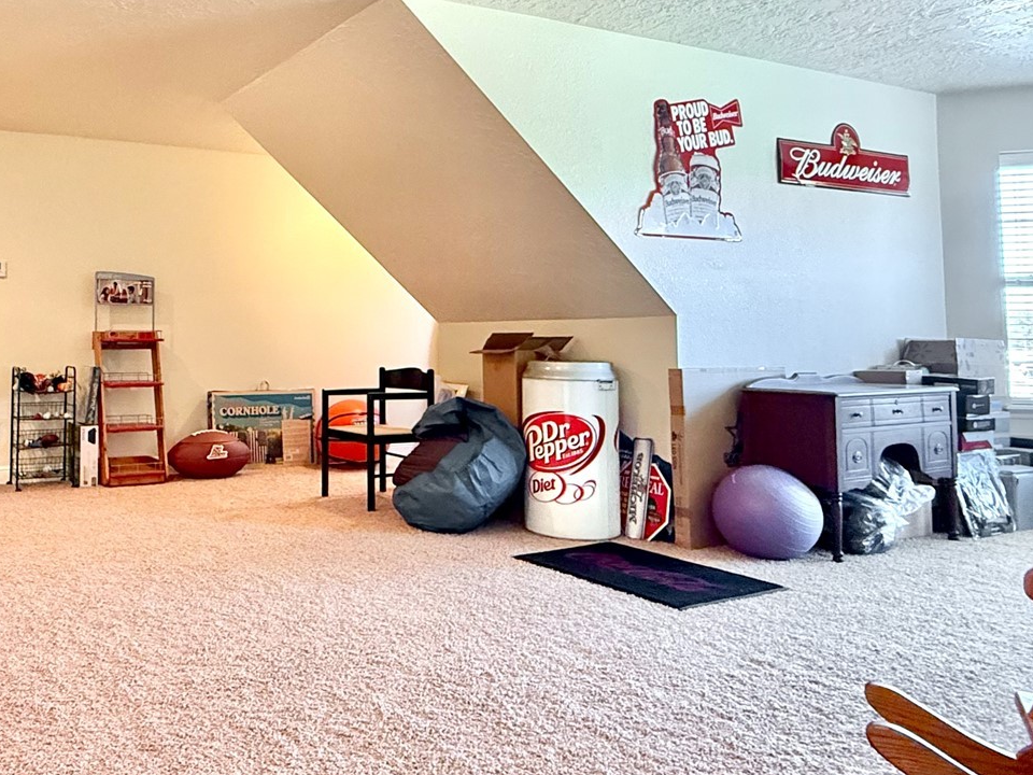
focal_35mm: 28
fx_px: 836
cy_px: 308
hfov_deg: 59.2
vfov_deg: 49.4
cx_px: 229
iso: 500
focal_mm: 2.22
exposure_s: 1/60
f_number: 2.2
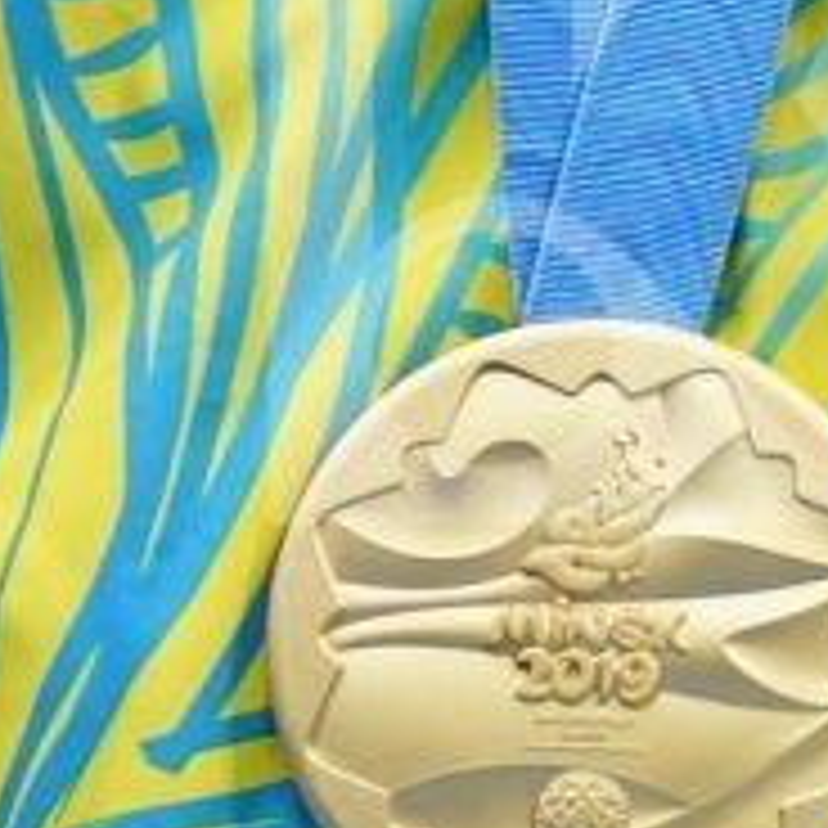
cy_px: -1485
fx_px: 135255
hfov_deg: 0.4
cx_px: 688
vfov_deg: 0.4
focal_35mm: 4998
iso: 640
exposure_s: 1/500
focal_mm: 400
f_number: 2.8
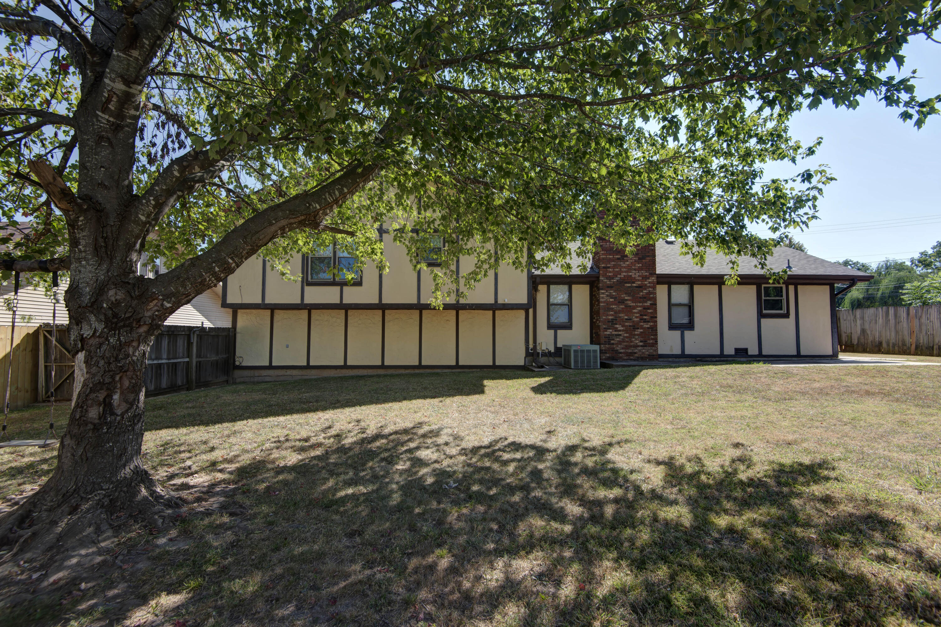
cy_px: 314
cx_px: 470
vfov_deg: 73.8
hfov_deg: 96.7
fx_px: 418
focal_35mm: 16
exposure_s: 1/250
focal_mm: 16
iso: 100
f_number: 6.3
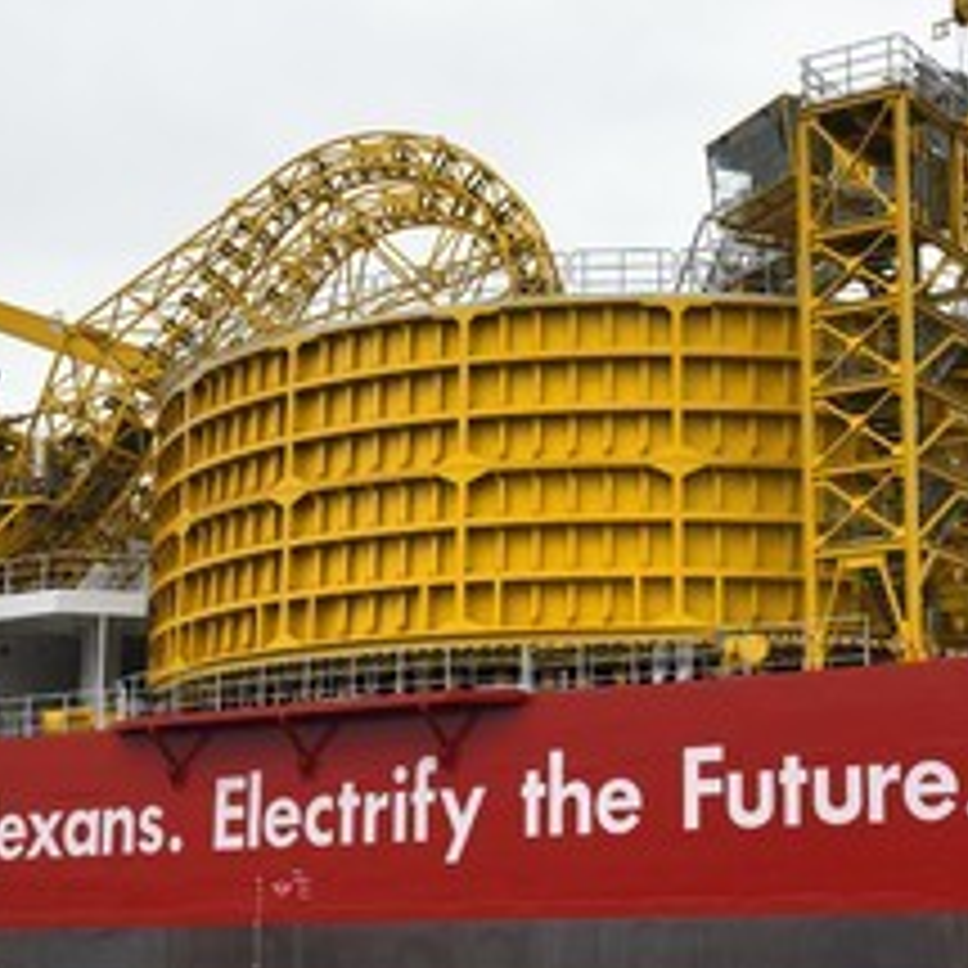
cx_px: 635
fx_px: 1993
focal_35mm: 63
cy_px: 513
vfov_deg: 27.3
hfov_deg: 27.2
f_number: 6.3
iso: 400
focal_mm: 38
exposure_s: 1/800
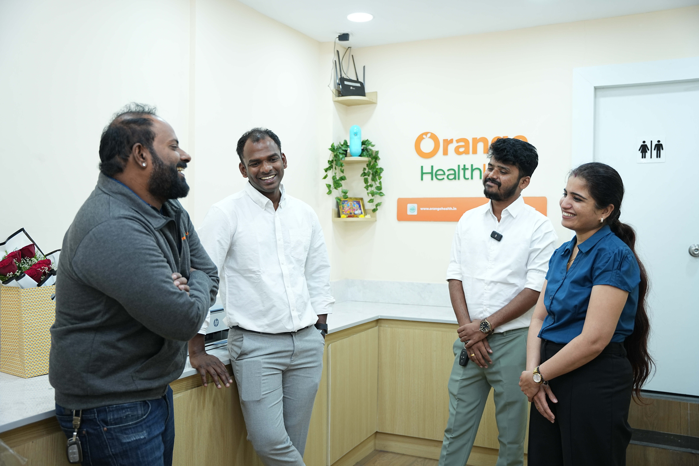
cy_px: 233
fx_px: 662
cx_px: 350
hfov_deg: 55.7
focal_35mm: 34
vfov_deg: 38.8
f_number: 3.2
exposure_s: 1/160
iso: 640
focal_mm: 34.1
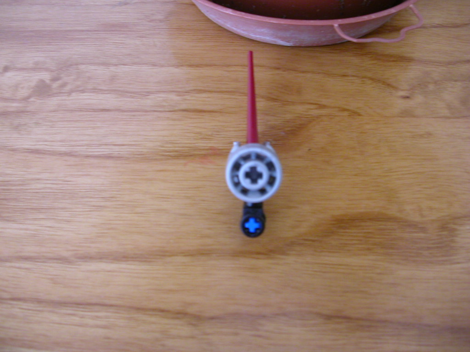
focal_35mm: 37
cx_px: 235
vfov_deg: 38.7
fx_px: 502
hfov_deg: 50.1
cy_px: 176
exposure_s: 1/21.3
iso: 100
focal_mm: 5.6
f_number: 2.7
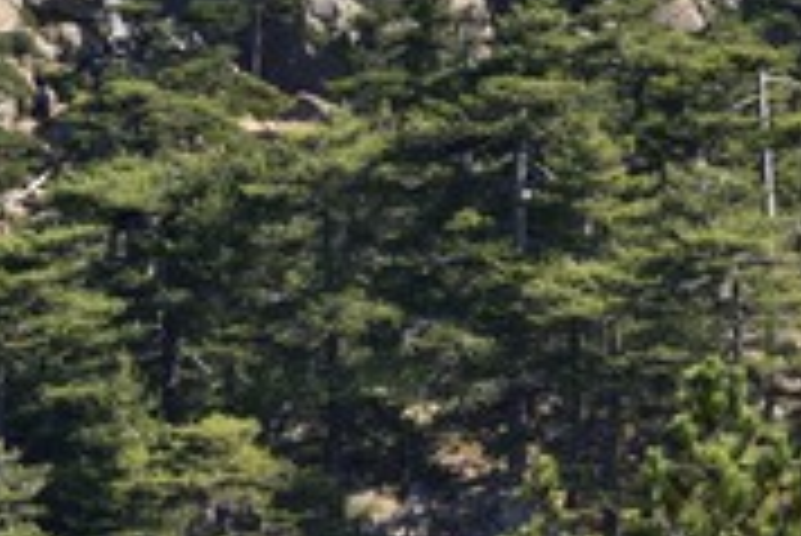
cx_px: 828
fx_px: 10488
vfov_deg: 2.9
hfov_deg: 4.4
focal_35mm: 471
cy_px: -32
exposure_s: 1/250
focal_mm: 200
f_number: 10
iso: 200
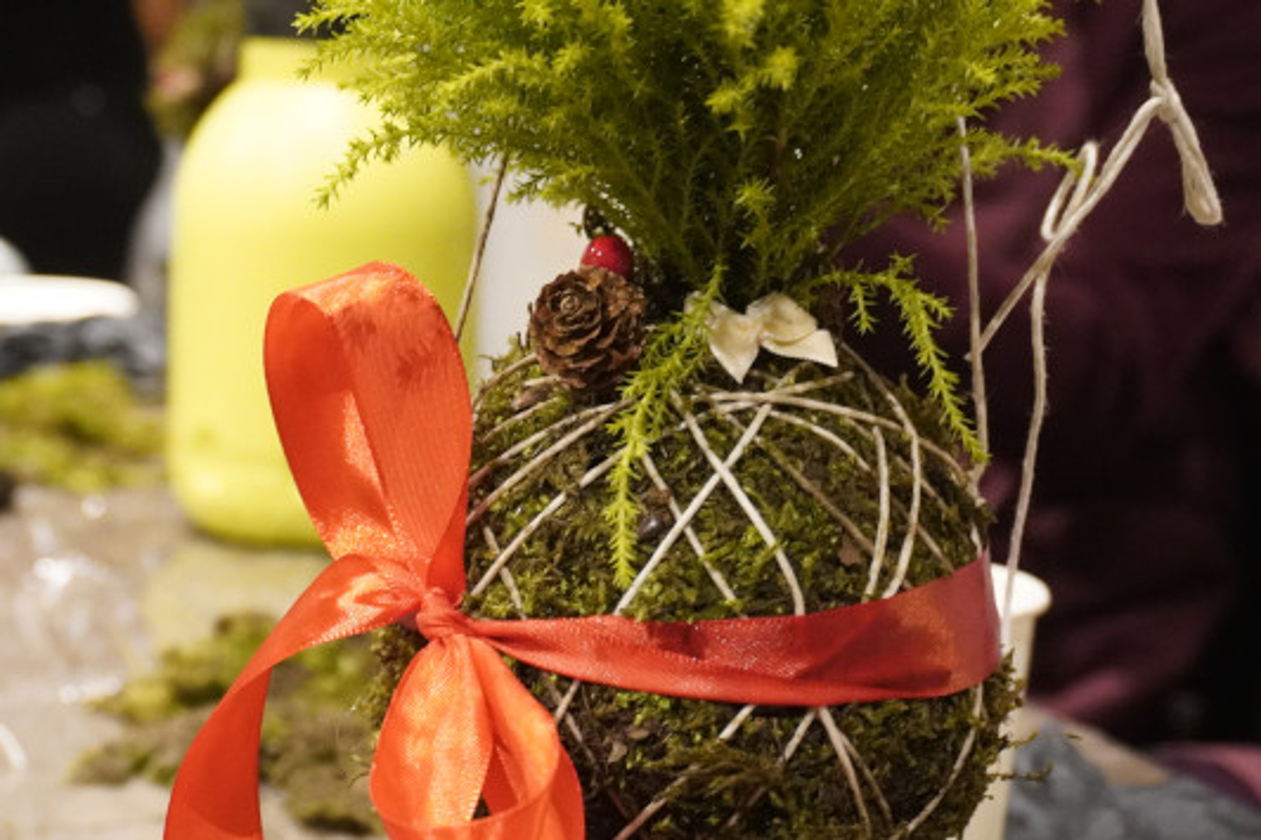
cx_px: 530
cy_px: 264
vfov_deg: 19.4
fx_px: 2442
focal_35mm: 70
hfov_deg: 28.9
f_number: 5
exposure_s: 1/60
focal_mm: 31
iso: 5000
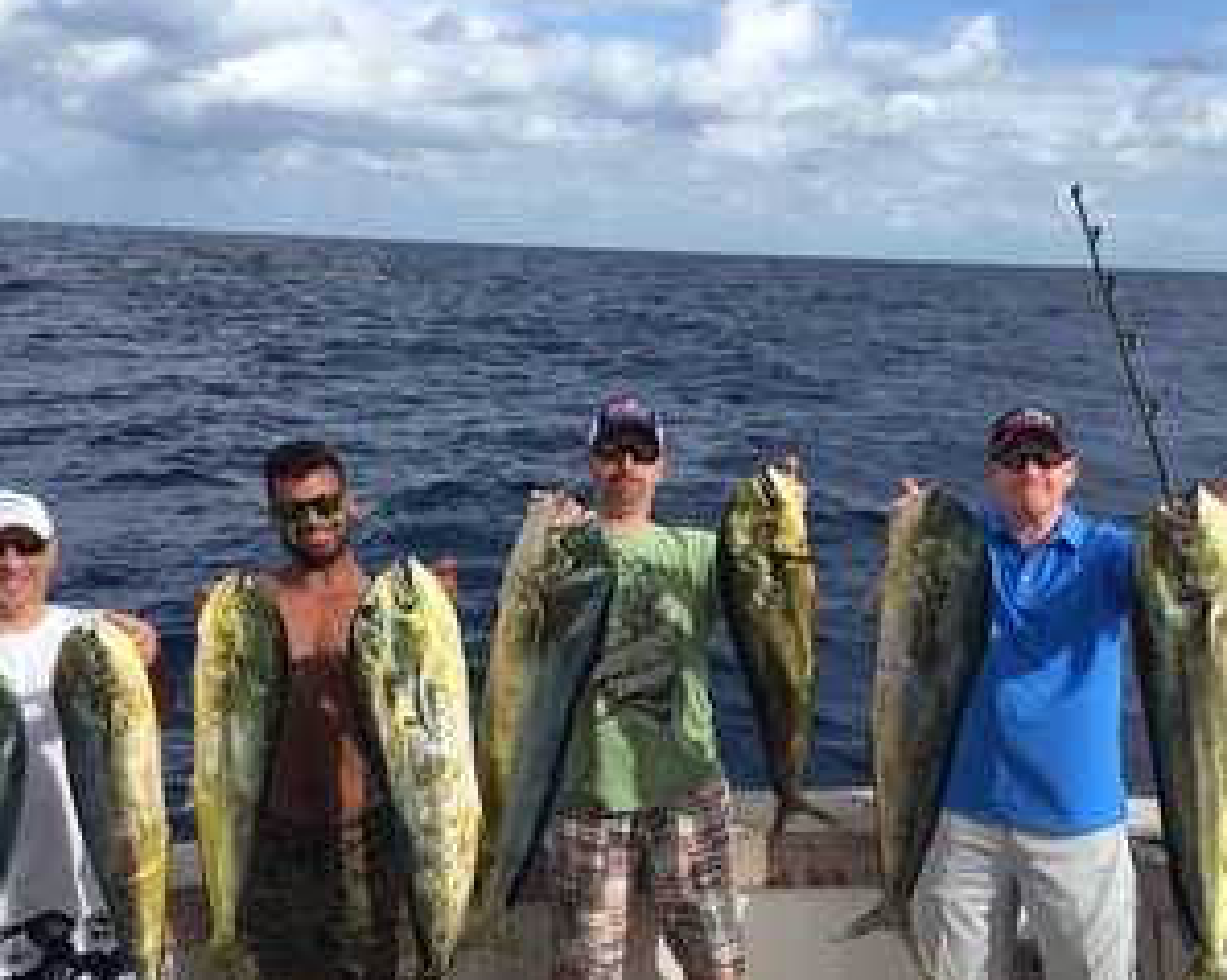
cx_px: 622
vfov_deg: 39.0
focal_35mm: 38
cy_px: 568
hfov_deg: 48.0
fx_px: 1379
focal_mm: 4.15
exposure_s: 1/1883
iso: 32
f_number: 2.2
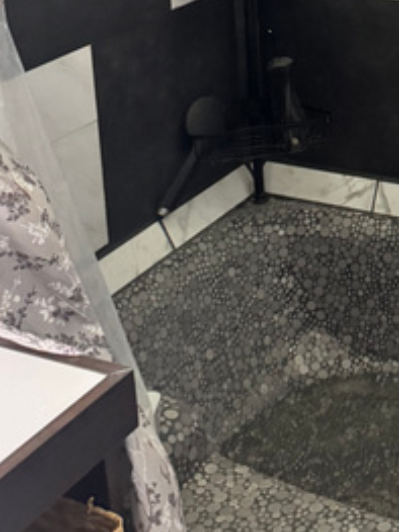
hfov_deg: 19.1
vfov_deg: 25.7
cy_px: -59
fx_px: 1077
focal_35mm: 70
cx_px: 551
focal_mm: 6.76
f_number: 1.78
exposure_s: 1/60
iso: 640
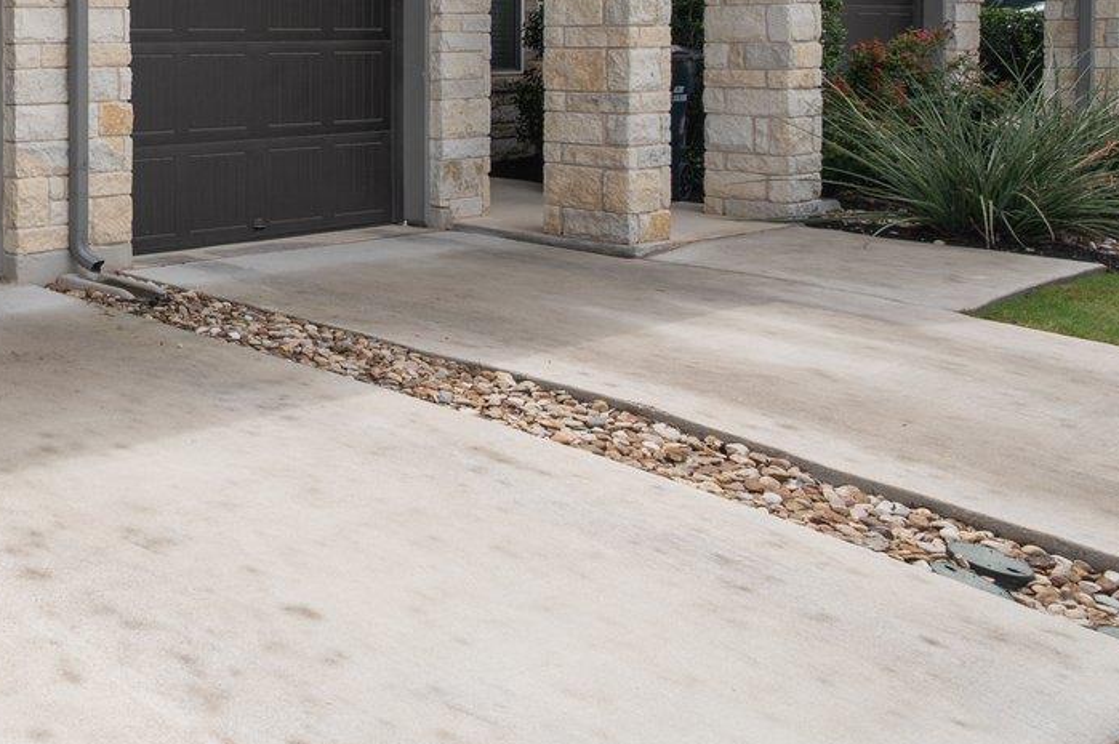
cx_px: -330
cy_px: 53
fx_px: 1273
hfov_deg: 34.2
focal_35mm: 41
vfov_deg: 30.9
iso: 100
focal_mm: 14
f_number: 8
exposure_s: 1/60
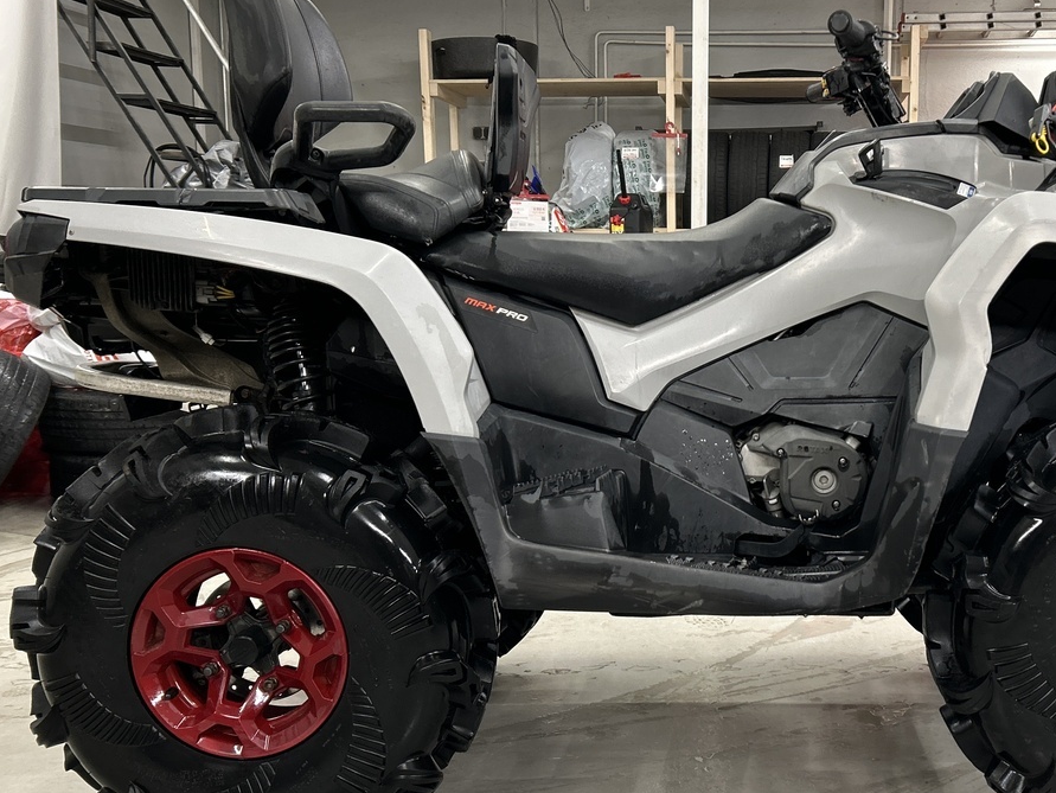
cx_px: 711
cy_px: 439
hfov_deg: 44.1
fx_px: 1282
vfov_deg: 34.3
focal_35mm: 42
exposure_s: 1/50
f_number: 1.5
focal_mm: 5.7
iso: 100
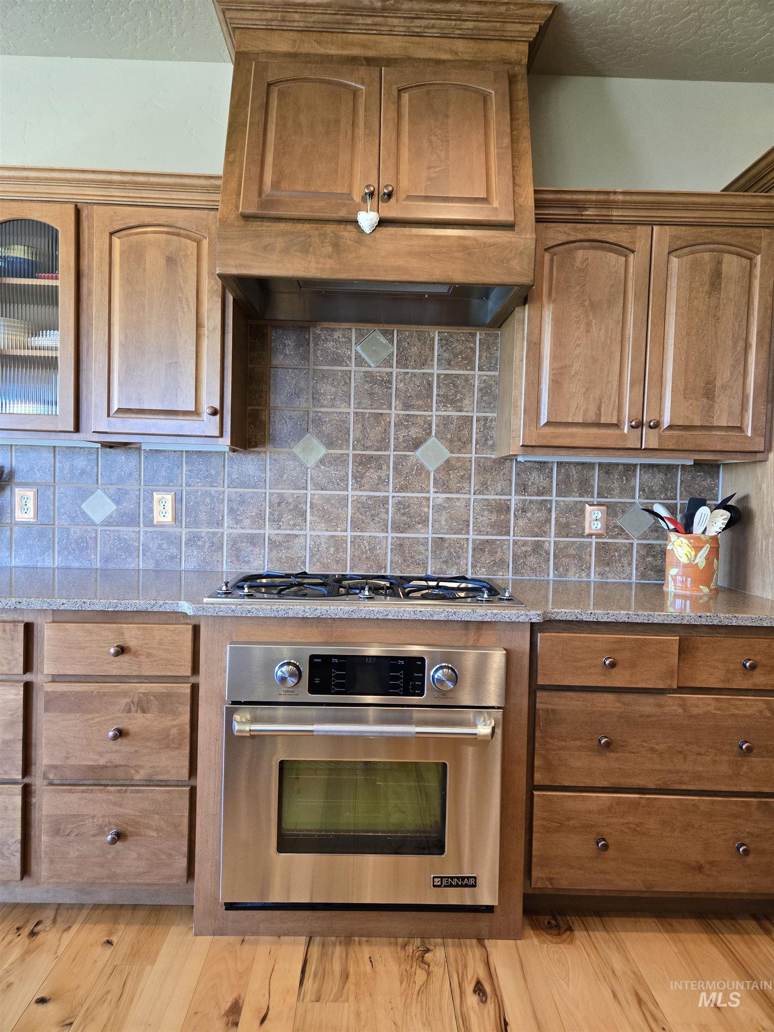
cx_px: 387
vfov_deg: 73.9
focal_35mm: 23
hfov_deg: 58.9
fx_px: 686
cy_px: 516
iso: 250
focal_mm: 5.4
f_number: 1.8
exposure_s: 1/120
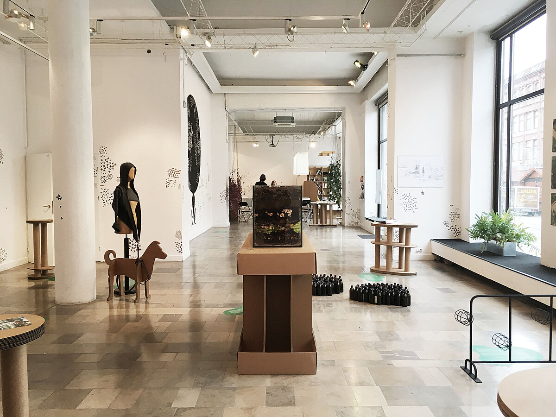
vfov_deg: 48.2
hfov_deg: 61.7
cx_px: 278
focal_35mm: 29
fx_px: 466
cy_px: 208
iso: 32
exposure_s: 1/33
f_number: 2.2
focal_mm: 4.15
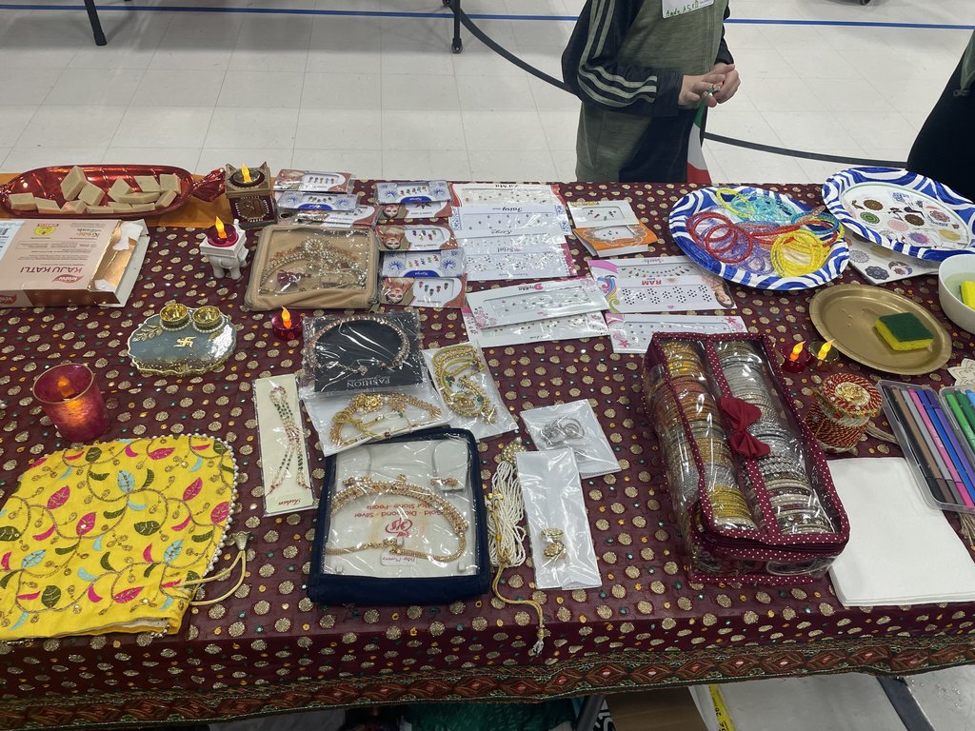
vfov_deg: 53.1
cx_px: 488
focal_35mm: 26
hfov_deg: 67.3
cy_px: 366
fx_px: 732
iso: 80
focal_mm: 4.2
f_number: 1.6
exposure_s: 1/121
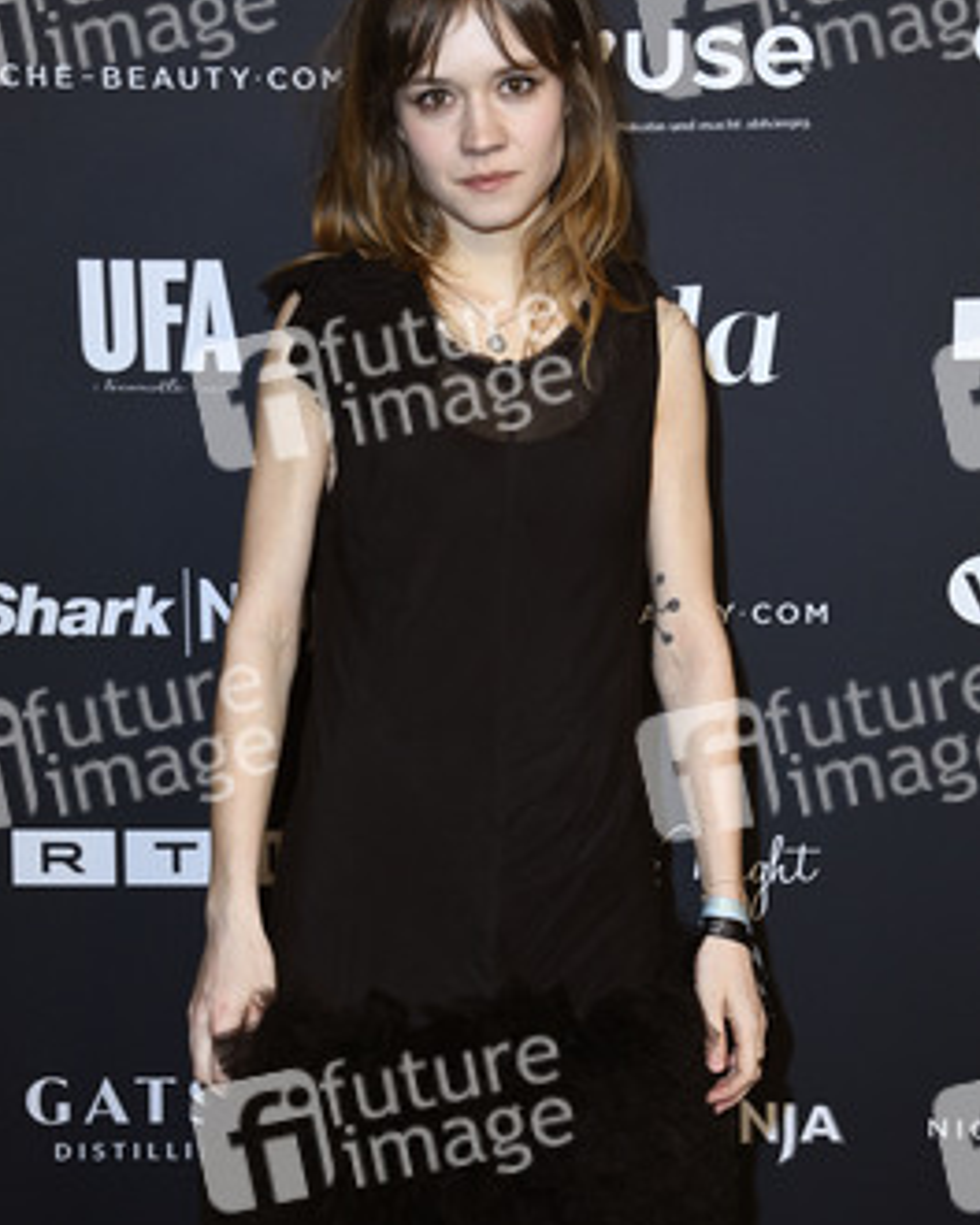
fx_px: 2393
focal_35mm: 66
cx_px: 490
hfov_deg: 23.1
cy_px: 568
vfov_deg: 28.7
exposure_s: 1/250
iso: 800
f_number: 5.6
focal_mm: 58
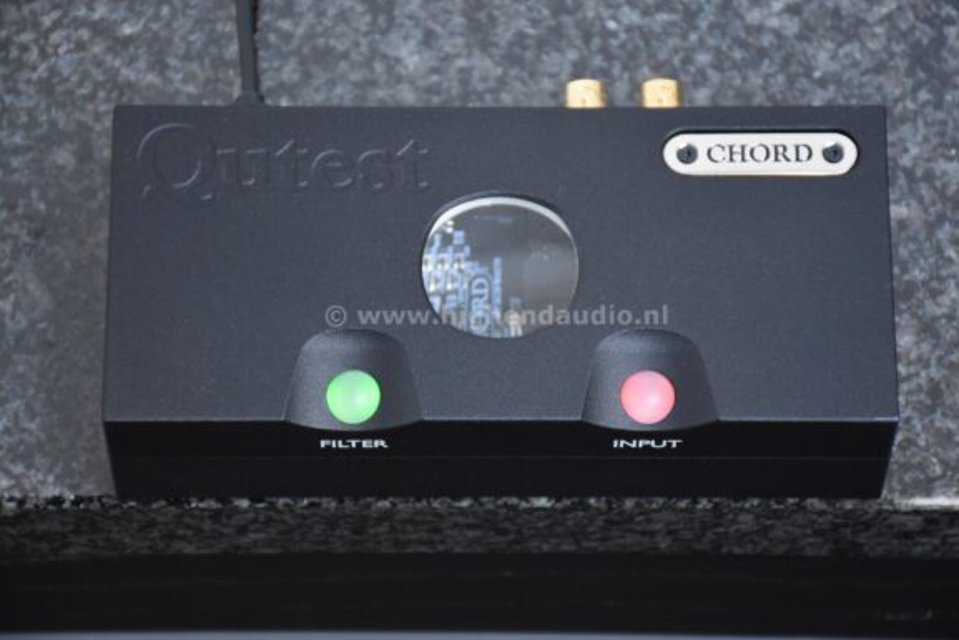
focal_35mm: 181
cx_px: 497
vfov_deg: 7.6
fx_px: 4823
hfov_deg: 11.4
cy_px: 314
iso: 2800
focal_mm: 116
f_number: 5.6
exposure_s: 1/60
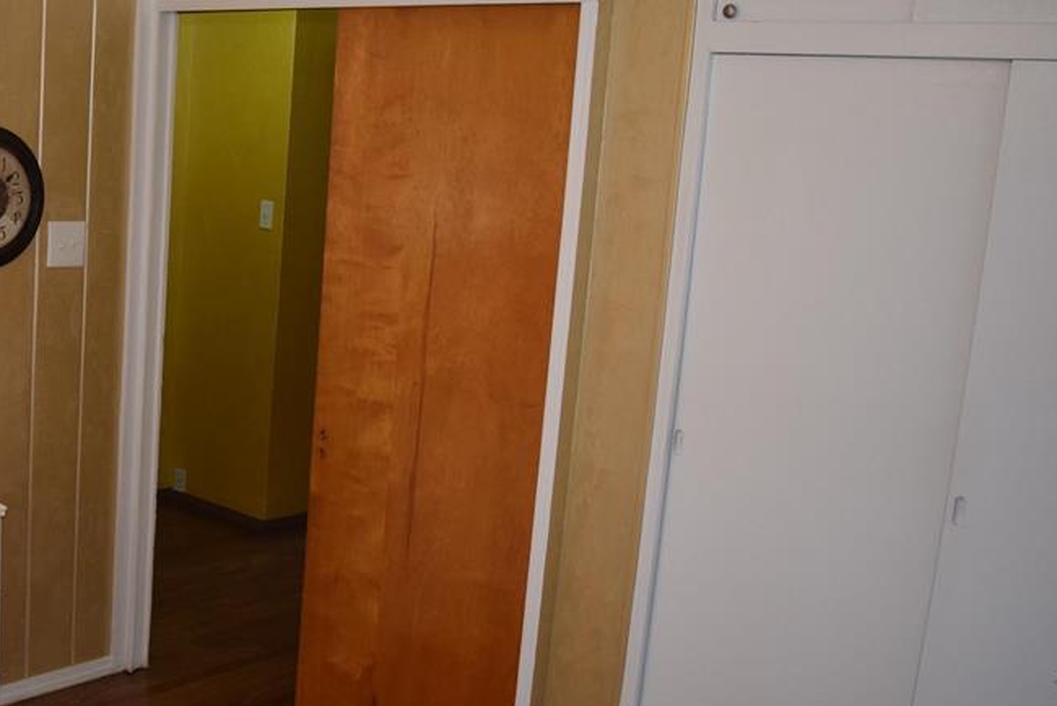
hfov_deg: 41.6
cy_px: 407
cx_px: 200
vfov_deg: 29.9
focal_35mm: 45
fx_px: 1322
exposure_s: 1/200
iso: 800
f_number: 3.5
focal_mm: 18
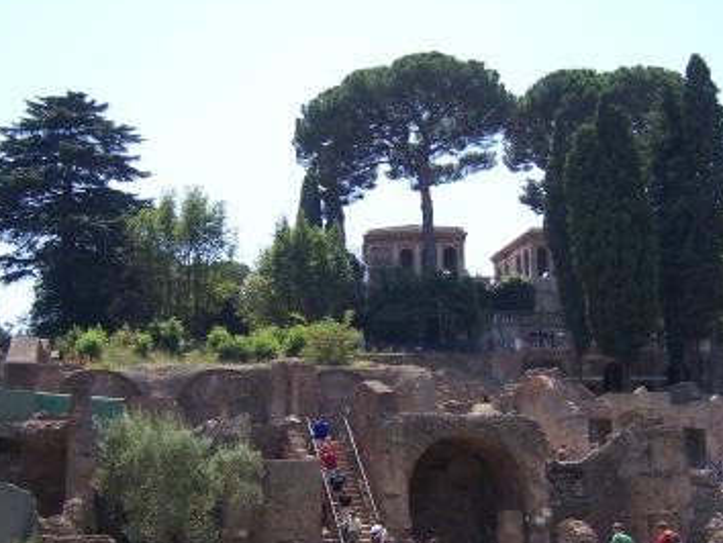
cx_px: 402
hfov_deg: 36.8
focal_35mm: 52
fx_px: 1087
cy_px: 331
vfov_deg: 28.0
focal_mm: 6
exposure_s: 1/750
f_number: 3
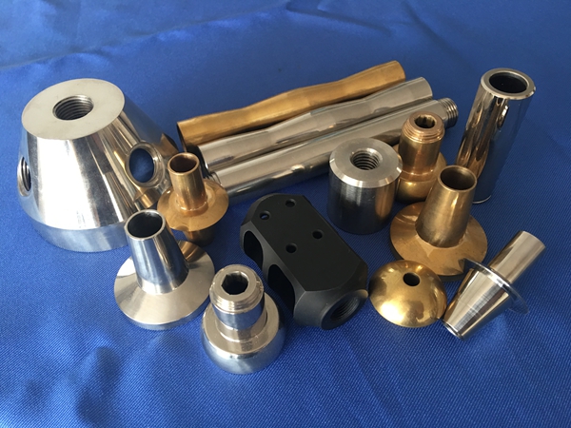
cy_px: 214
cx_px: 286
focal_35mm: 29
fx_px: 478
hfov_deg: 61.7
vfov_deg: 48.2
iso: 50
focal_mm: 4.15
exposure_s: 1/17
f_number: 2.2
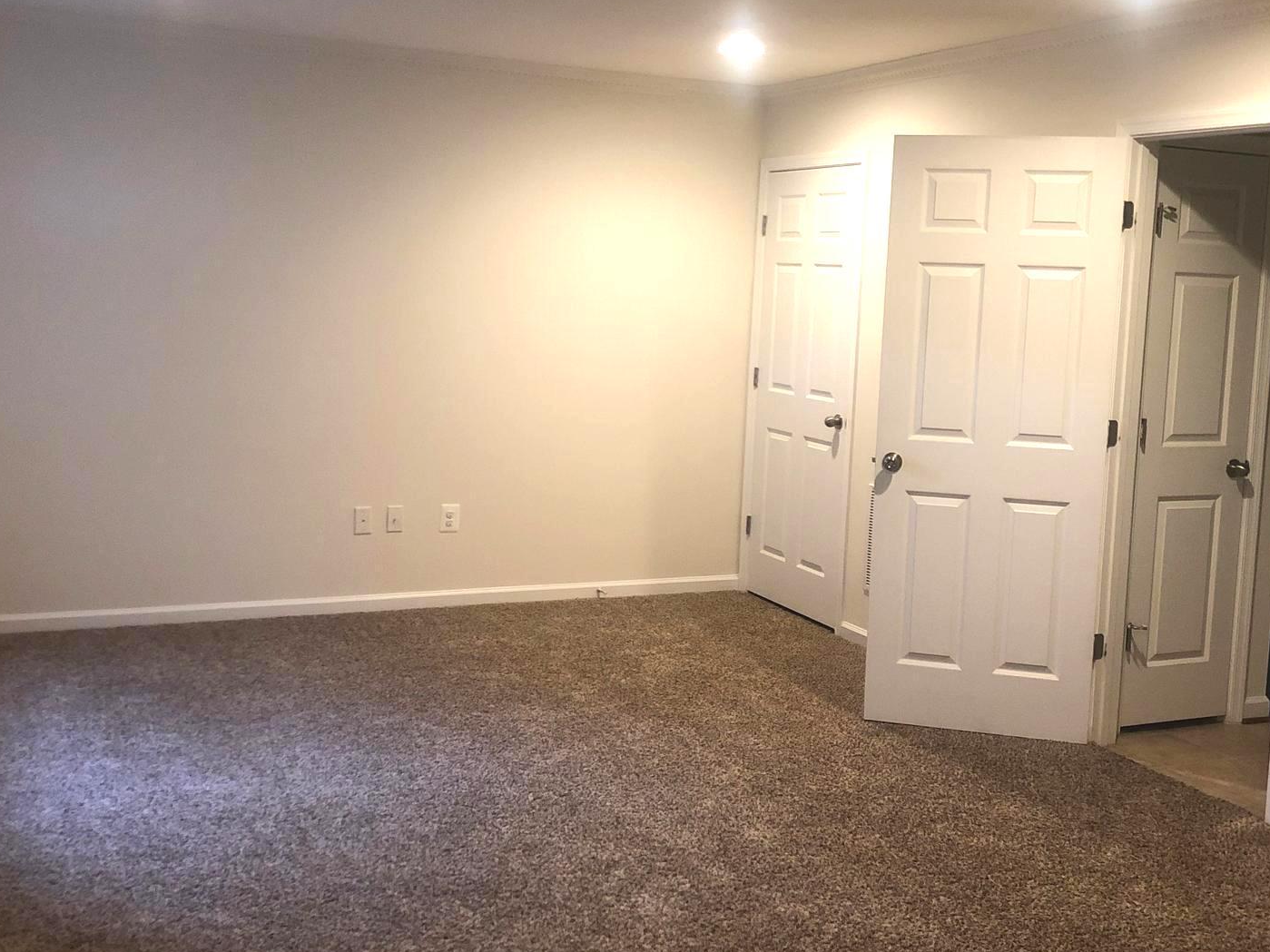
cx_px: 658
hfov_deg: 45.8
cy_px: 441
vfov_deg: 35.1
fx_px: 1504
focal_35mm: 41
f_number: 1.8
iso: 50
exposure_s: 1/15
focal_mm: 4
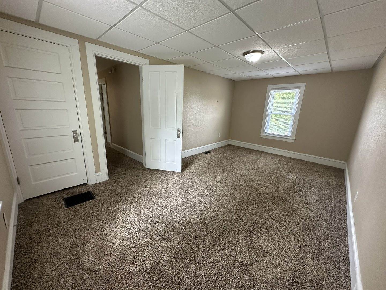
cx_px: 193
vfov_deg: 85.7
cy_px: 145
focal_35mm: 14
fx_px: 156
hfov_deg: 102.1
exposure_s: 1/60
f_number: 2.2
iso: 160
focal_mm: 2.22
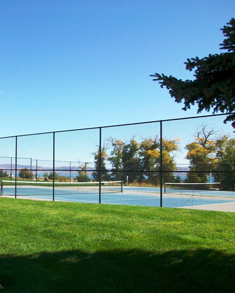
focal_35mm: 42
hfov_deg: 35.2
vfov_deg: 43.8
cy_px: 147
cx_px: 72
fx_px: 365
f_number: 2.8
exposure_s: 1/640
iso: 64
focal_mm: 5.7
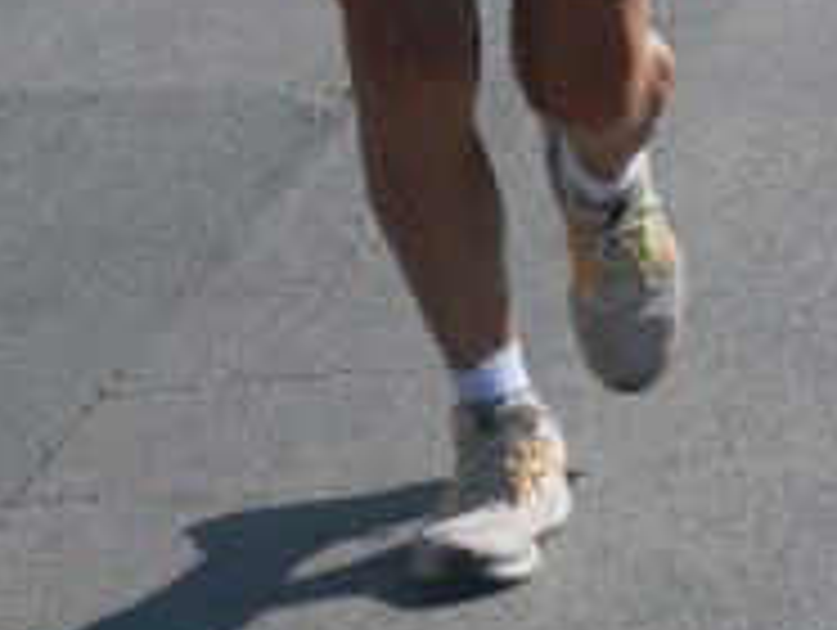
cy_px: -549
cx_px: 322
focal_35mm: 307
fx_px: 7433
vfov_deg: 4.8
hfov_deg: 6.4
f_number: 7.1
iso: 1000
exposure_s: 1/2000
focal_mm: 66
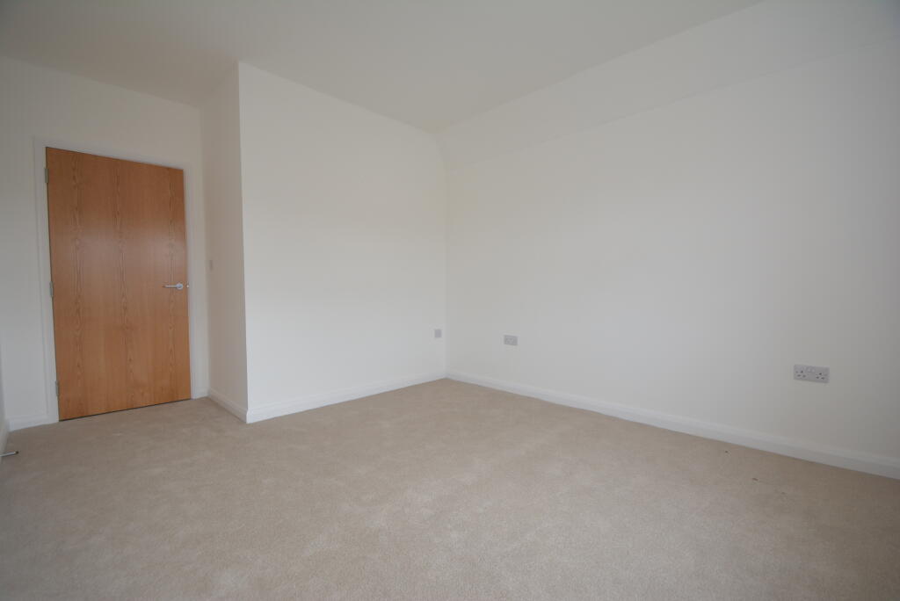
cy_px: 300
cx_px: 450
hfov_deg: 100.4
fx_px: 375
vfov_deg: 77.4
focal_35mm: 15
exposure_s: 1/100
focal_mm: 10
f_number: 5
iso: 400
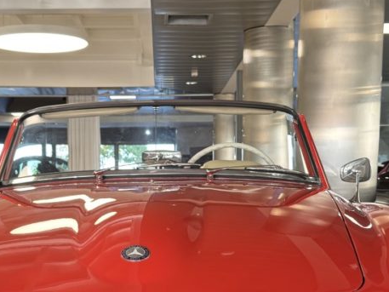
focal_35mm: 63
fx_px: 708
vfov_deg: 22.7
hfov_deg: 30.6
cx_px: 140
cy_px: 266
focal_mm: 6.76
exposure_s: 1/100
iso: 160
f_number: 1.78
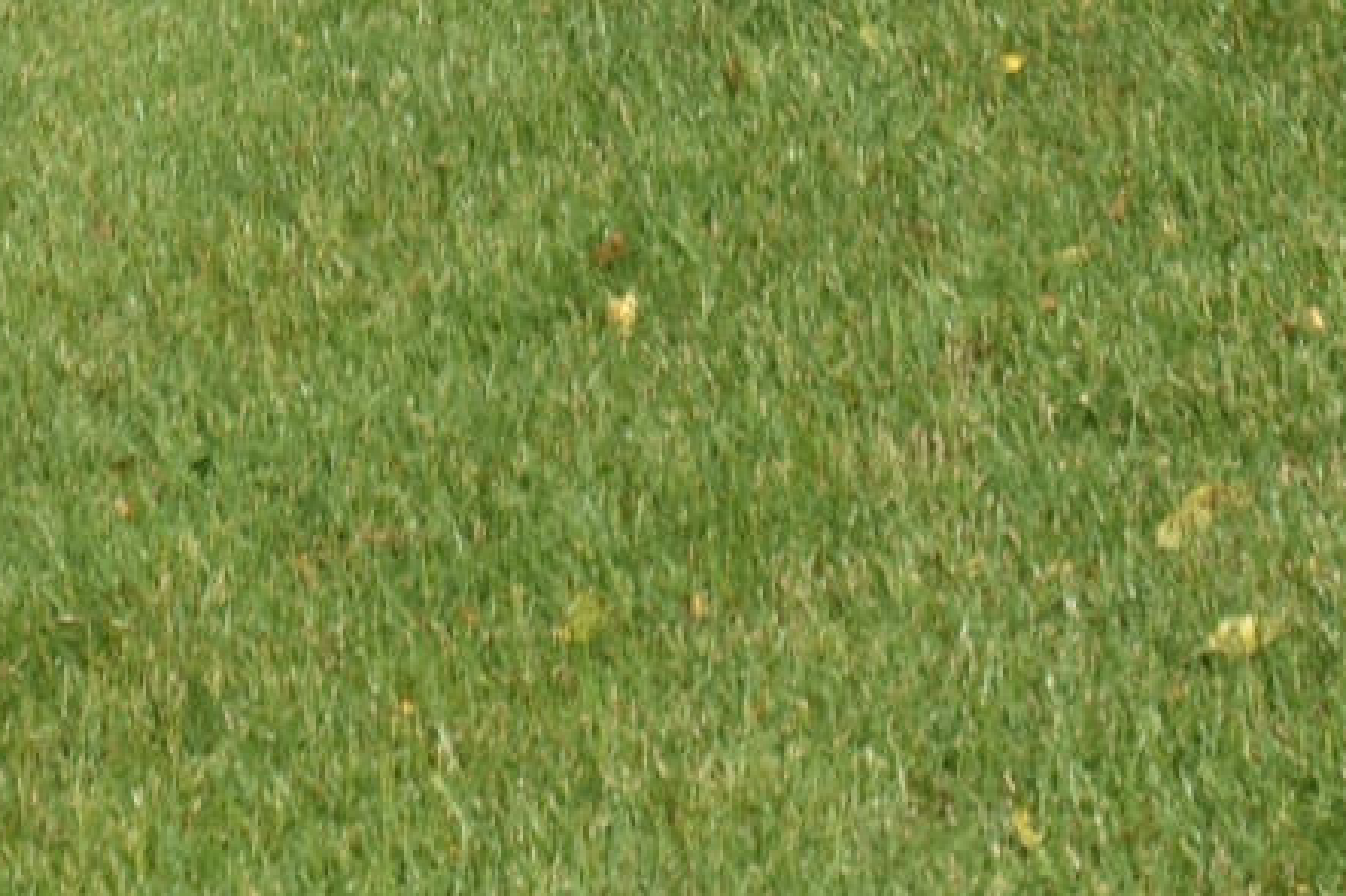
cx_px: 456
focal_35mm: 183
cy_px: -1701
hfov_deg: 11.2
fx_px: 6839
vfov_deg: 6.8
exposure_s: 1/250
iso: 100
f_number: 9
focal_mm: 18
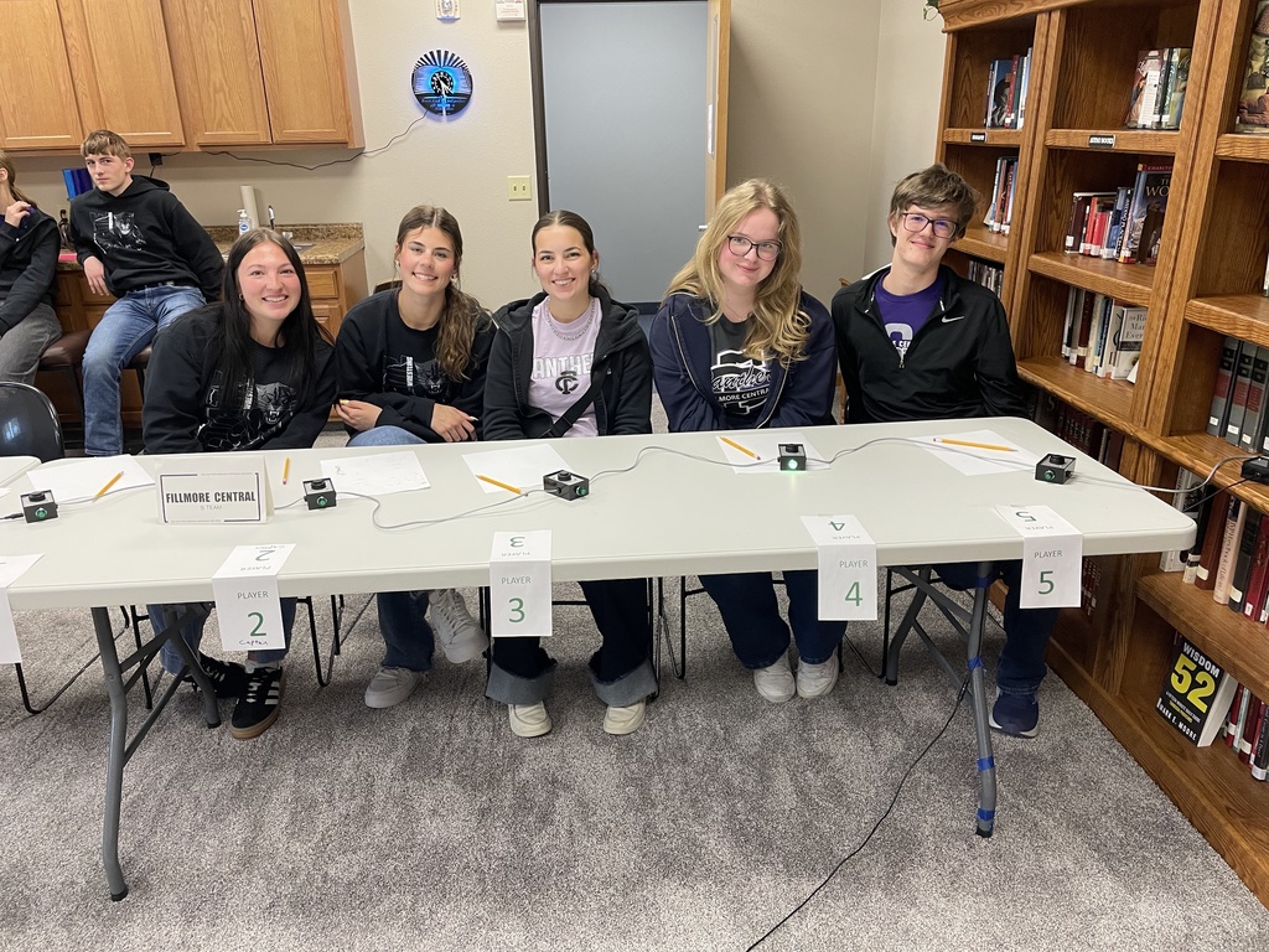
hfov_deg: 67.3
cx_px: 634
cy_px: 476
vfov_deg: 53.1
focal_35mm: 26
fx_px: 953
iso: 125
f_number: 1.6
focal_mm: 4.2
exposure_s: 1/60
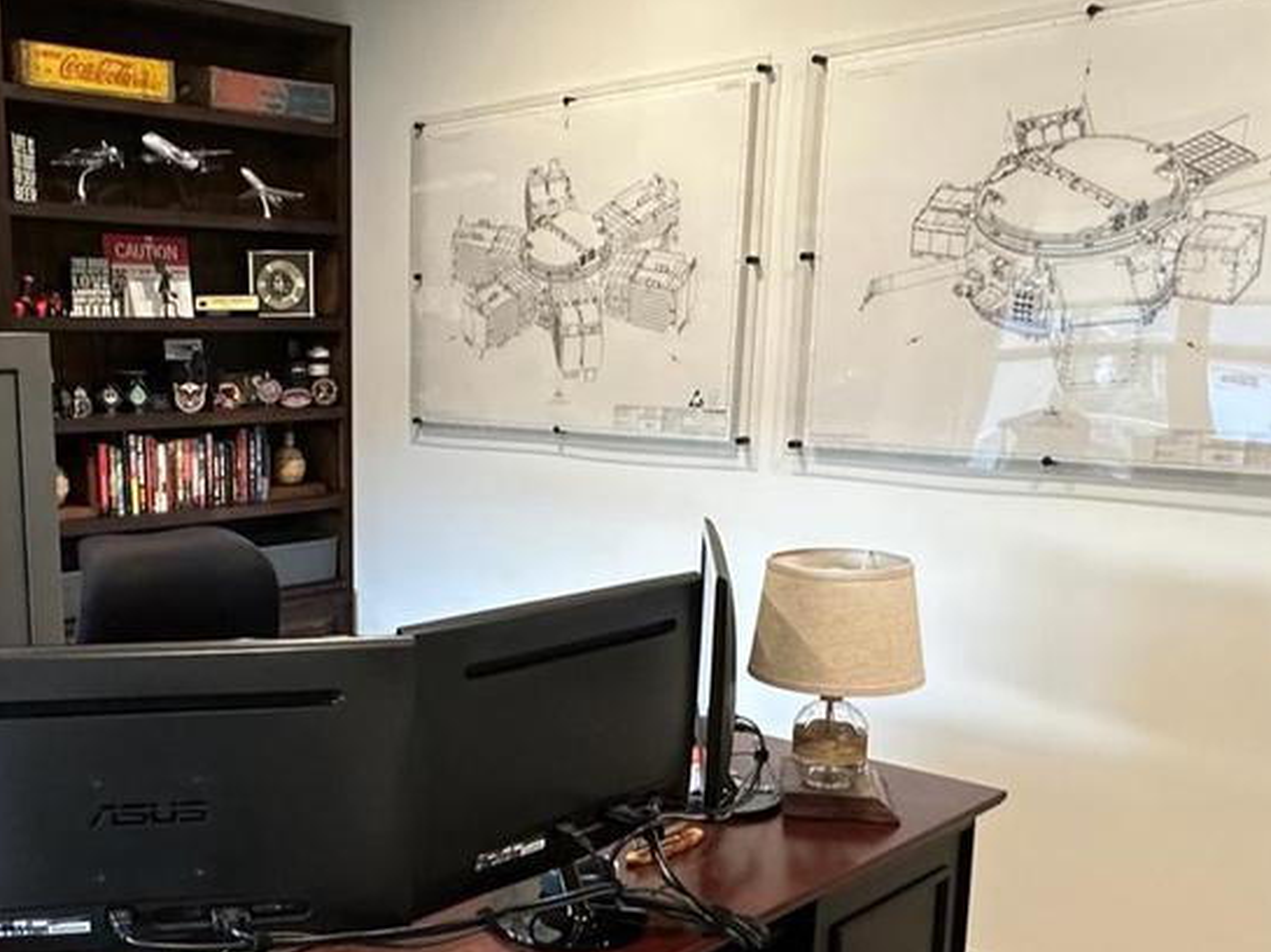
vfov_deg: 38.3
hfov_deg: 48.8
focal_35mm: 37
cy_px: 615
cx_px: 366
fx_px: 1358
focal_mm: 2.22
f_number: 2.2
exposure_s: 1/60
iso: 400
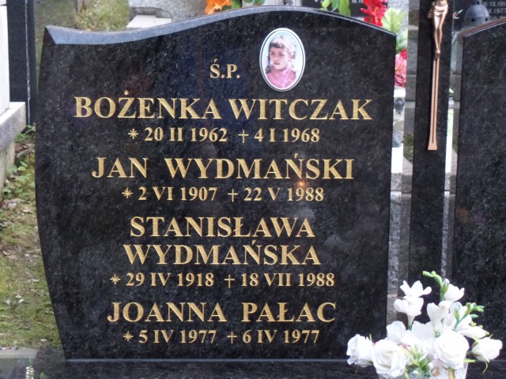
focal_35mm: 93
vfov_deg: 15.9
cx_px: 253
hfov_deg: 21.1
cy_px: 190
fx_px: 1359
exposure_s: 1/15
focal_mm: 16.5
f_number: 3.9
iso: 800
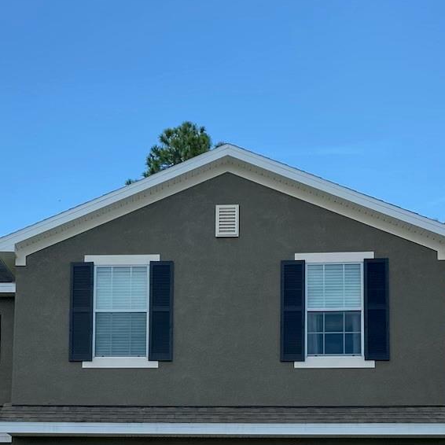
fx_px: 945
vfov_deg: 25.2
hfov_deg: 26.3
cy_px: 441
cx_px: 138
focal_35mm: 65
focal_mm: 4.25
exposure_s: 1/1653
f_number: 1.8
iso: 32
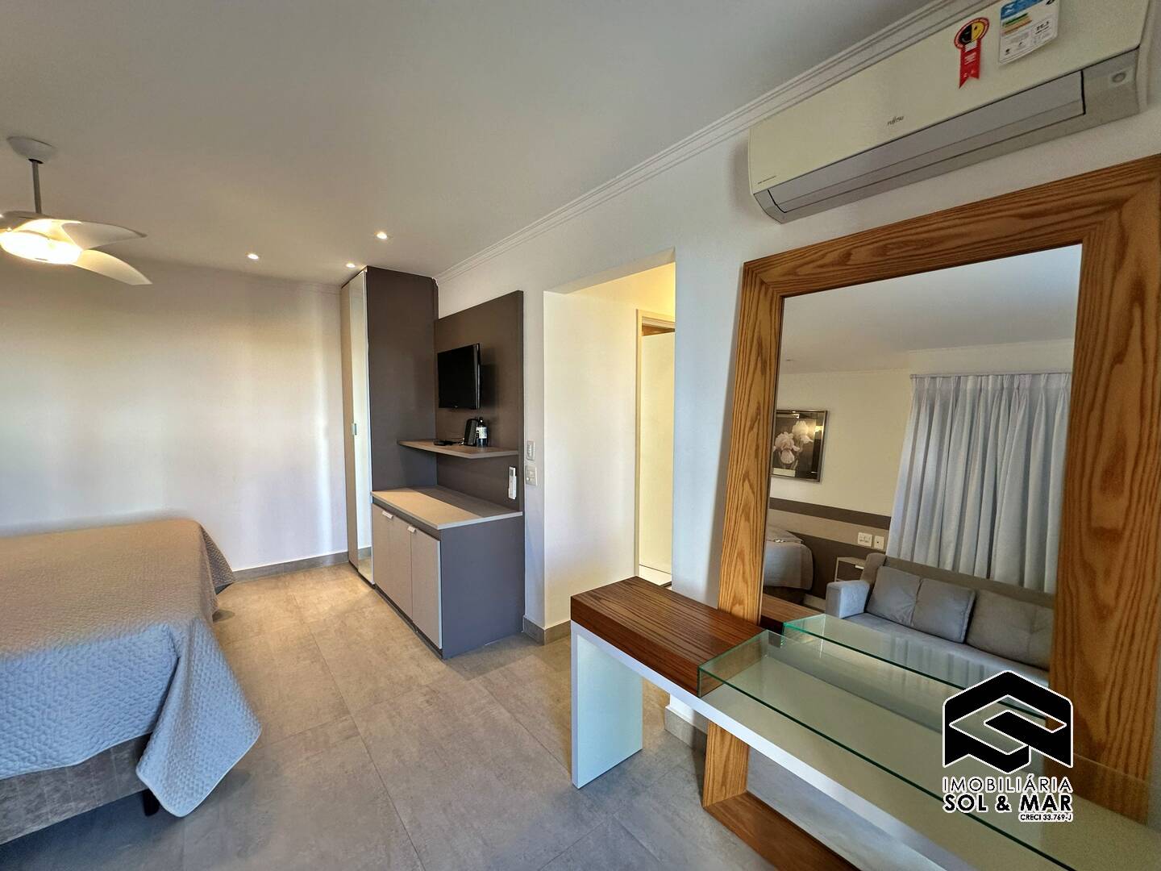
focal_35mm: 14
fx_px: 470
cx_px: 580
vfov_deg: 85.7
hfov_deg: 102.1
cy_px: 436
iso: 160
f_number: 2.2
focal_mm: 2.22
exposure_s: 1/120
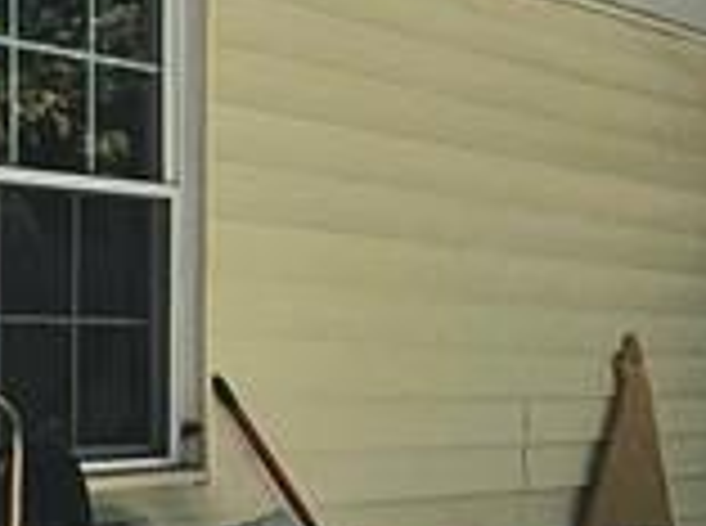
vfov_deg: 17.3
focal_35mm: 85
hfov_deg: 19.9
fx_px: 1730
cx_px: -355
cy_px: 306
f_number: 2.2
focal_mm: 2.2
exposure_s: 1/2000
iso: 50
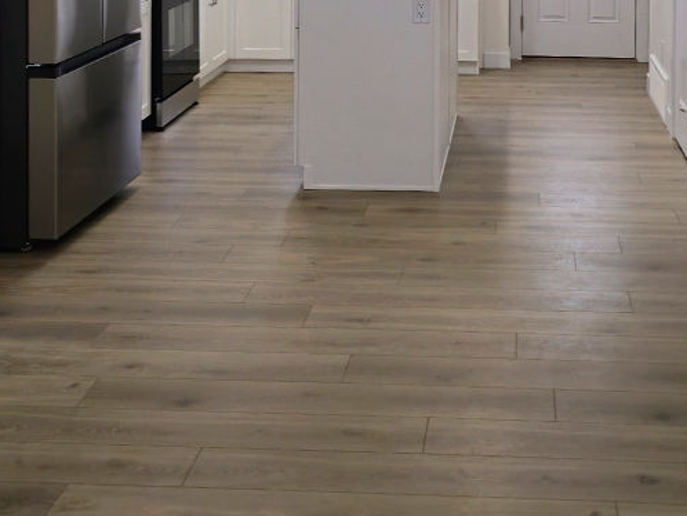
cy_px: -86
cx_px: 471
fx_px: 1191
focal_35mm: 60
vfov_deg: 22.7
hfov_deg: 31.8
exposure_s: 1/120
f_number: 1.7
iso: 125
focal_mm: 6.3
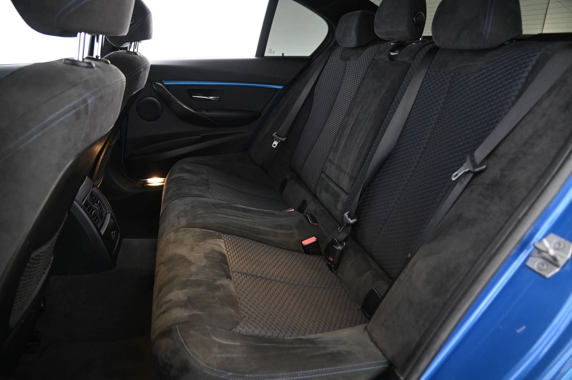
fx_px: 381
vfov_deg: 53.1
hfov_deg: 73.8
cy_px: 190
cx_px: 286
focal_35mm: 24
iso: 2000
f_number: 4
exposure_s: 1/10
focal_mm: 24
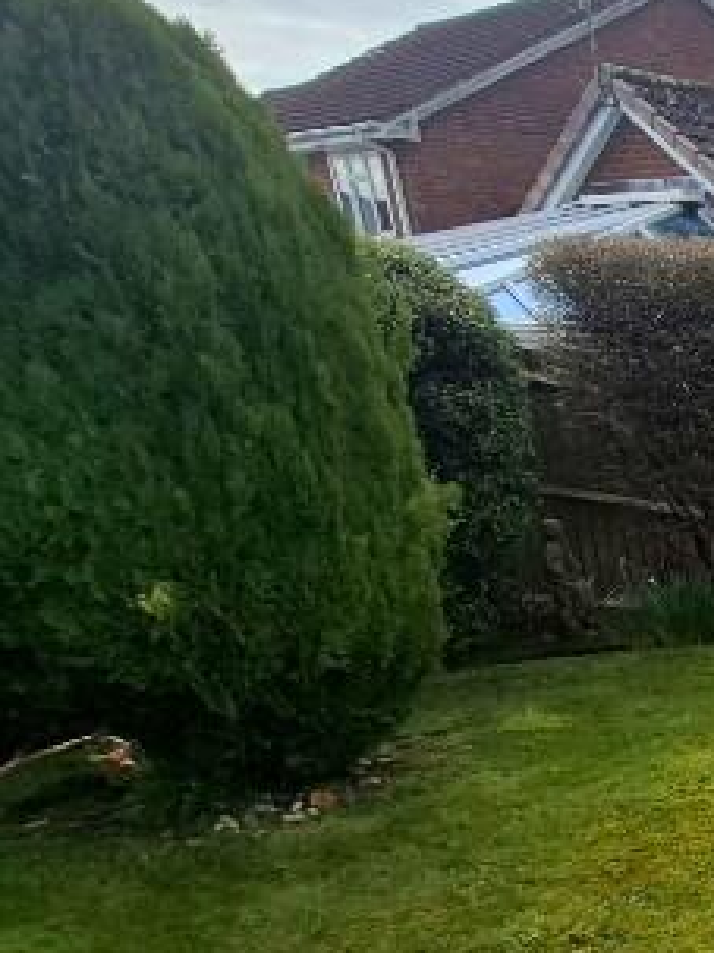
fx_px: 1211
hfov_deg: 21.2
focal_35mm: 44
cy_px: 833
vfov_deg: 40.2
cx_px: 1302
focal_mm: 1.74
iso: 50
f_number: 2.2
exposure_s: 1/2488
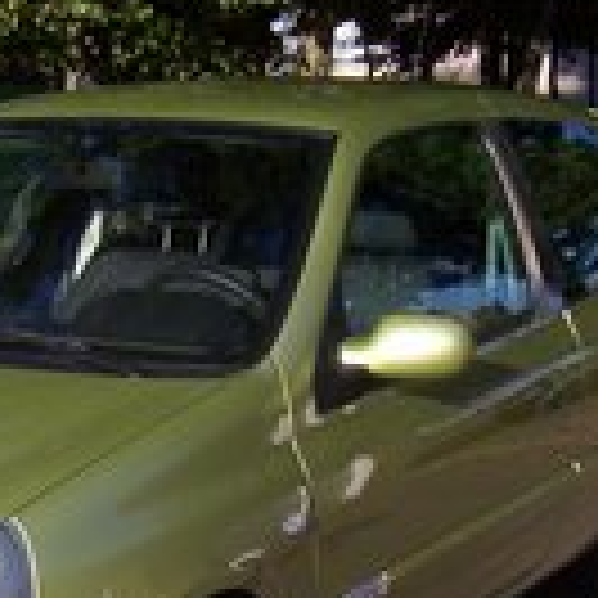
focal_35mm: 95
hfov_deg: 18.0
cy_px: 544
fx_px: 1857
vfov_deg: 18.0
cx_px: 74
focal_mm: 5.54
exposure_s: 1/418
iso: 100
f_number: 5.24
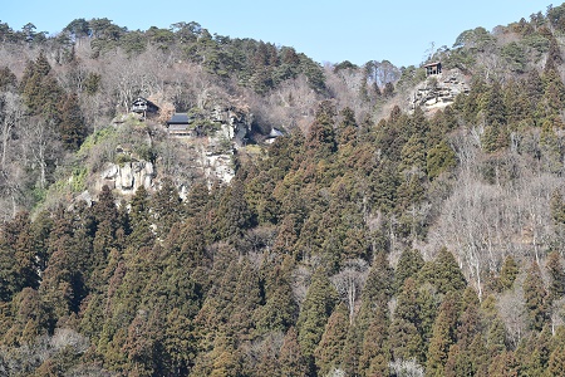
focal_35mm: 82
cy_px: 188
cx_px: 282
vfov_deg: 16.6
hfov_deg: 24.6
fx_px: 1295
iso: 200
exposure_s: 1/250
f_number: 8
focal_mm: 55
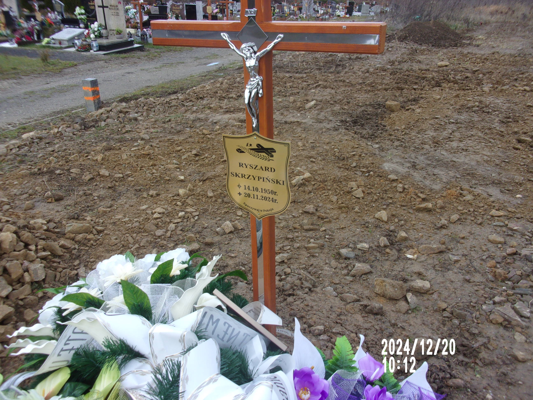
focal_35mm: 28
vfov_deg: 49.7
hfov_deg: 63.4
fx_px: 431
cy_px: 200
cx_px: 266
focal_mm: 5.1
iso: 80
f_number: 3.9
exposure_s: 1/85
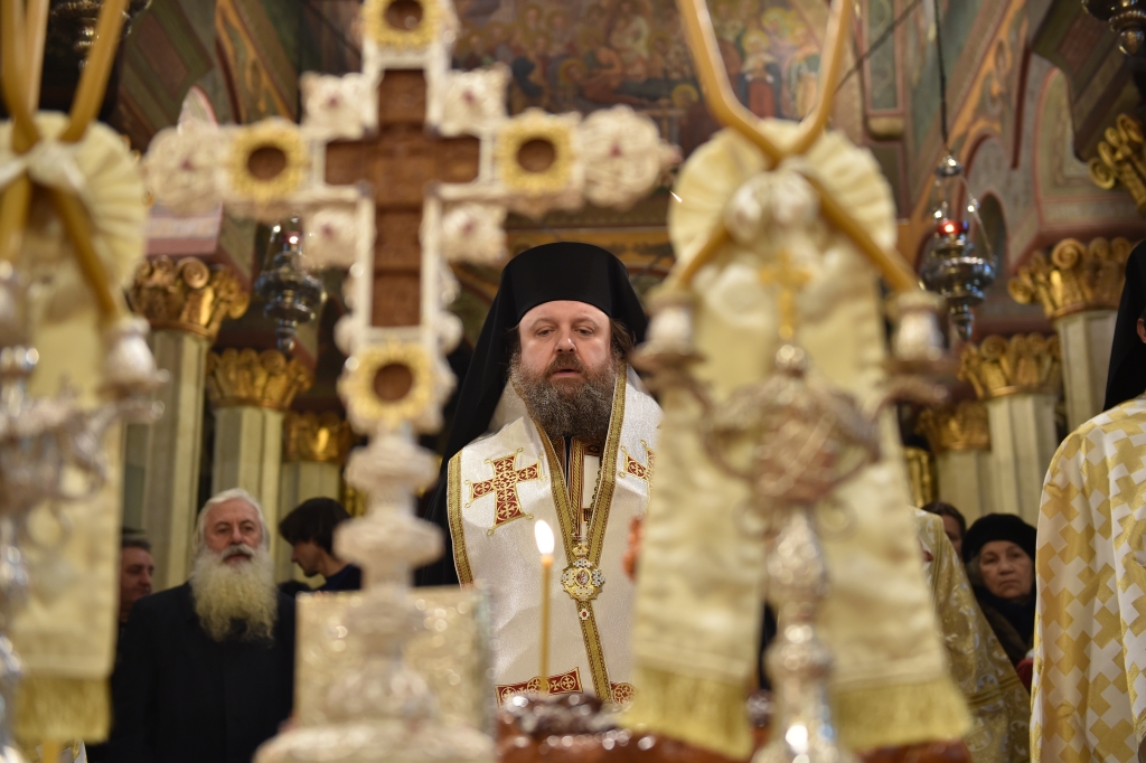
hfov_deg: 41.1
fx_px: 1527
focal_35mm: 48
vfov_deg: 28.1
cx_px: 573
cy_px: 382
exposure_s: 1/125
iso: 1600
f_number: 3.2
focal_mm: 48
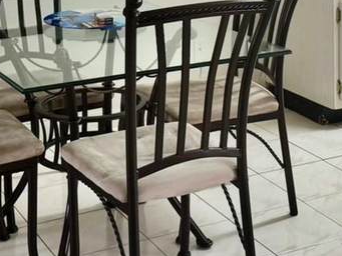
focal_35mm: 90
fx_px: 889
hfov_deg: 21.8
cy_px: -21
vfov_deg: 16.0
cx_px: 193
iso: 160
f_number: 1.78
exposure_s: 1/60
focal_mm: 6.76
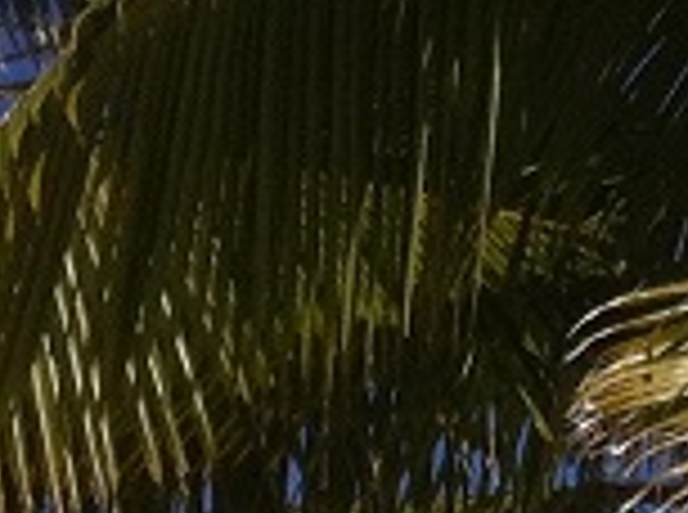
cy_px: 1645
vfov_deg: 5.7
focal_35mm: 237
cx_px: 2048
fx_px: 4699
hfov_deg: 7.4
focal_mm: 3.85
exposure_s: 1/2011
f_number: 2.8
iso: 80
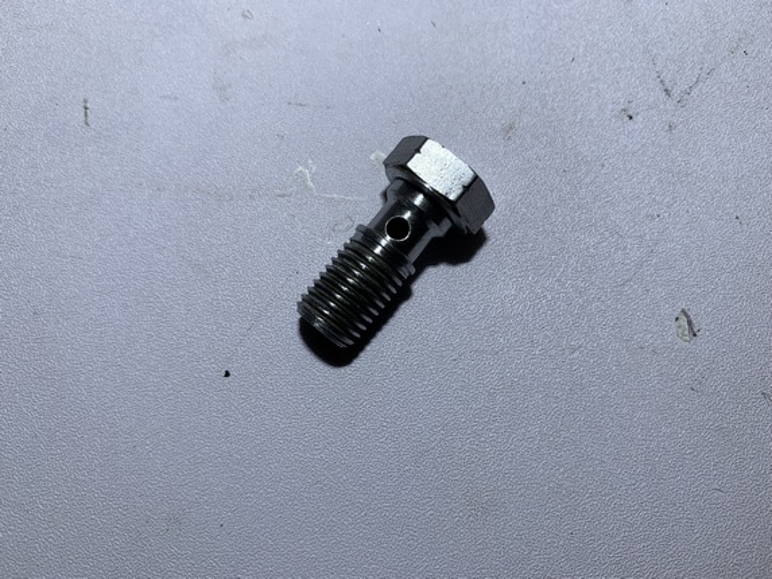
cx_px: 386
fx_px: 580
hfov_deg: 67.3
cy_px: 290
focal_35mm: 26
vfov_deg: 53.1
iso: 25
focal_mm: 4.25
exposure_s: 1/338
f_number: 1.8
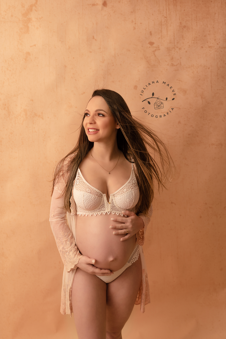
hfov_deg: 37.9
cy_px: 170
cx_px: 113
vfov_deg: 54.4
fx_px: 329
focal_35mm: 35
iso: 125
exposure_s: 1/125
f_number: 2.2
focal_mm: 35
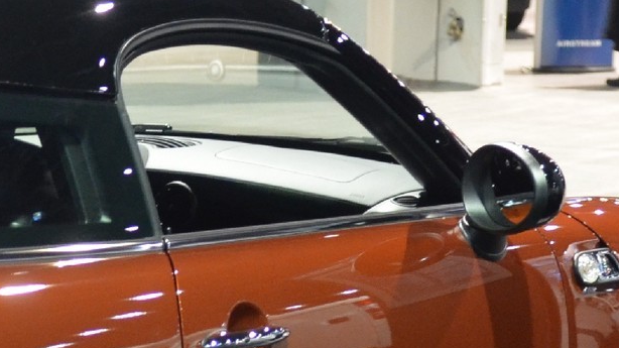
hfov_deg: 12.6
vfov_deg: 7.3
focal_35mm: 166
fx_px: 2724
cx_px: -133
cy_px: 382
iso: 1600
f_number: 2.8
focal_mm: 26
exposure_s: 1/13
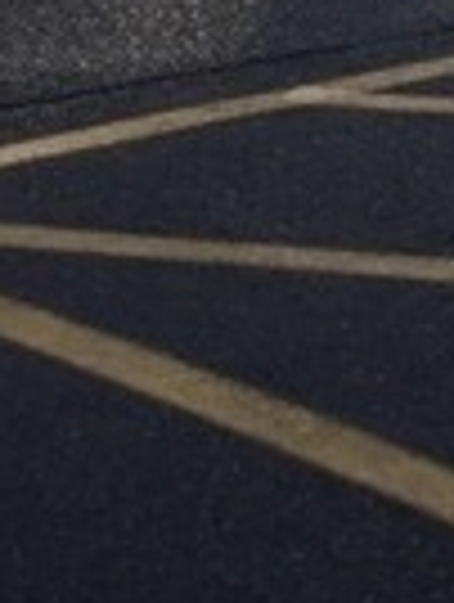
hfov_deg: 8.0
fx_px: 3225
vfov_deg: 10.4
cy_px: -212
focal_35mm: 185
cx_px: 467
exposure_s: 1/503
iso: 25
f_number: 2.4
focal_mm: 3.3
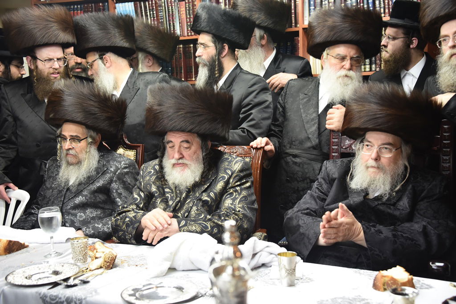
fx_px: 697
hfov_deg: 36.2
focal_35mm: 55
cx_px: 228
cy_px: 152
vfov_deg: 24.6
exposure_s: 1/80
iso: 2000
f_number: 5
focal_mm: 55
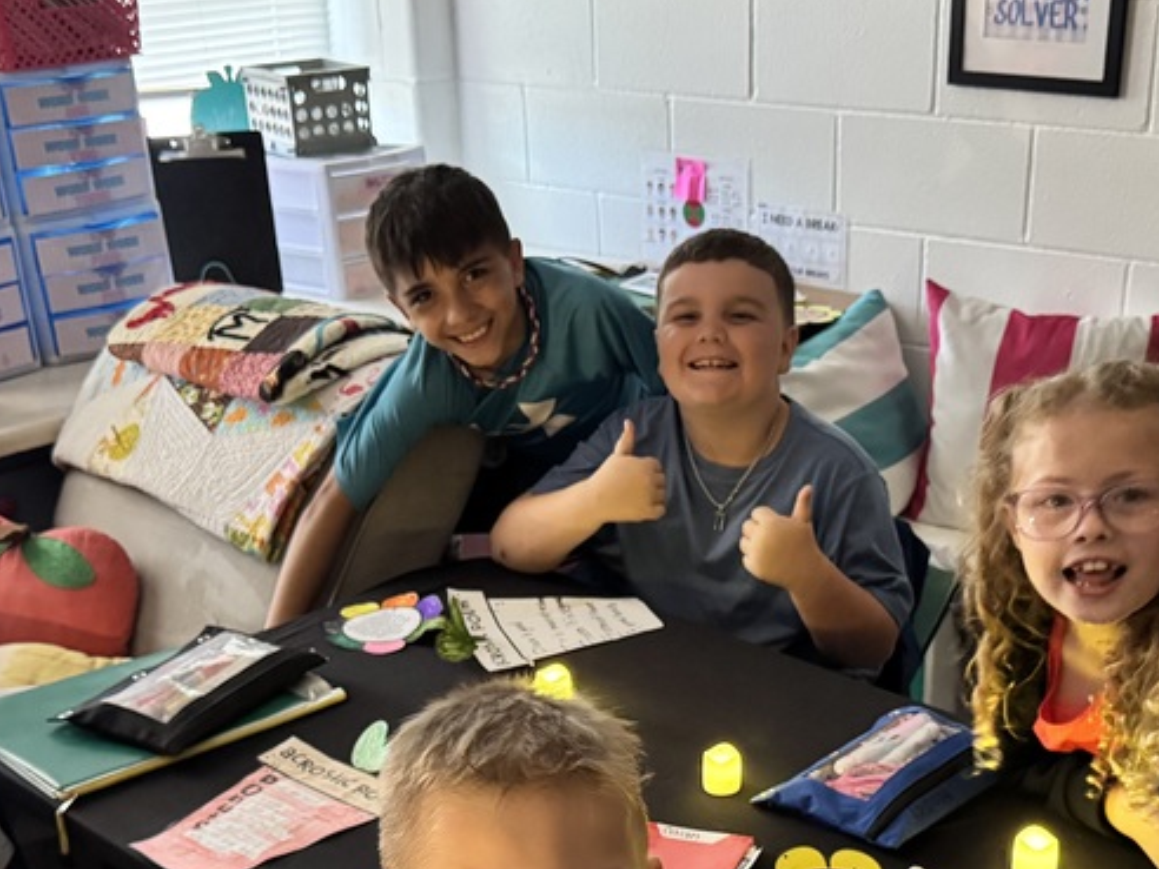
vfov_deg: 28.4
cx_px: 657
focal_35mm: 50
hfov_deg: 38.1
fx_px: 1674
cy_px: 704
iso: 1250
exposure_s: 1/30
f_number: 1.78
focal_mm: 6.76
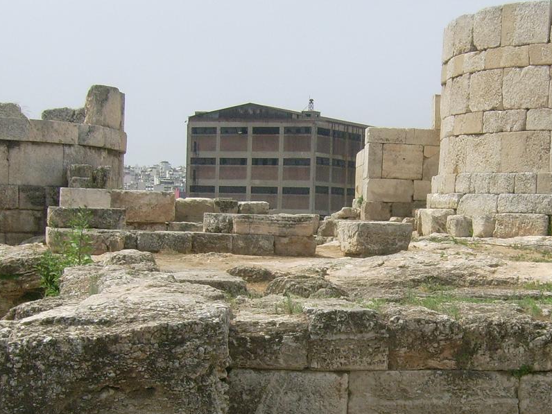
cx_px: 352
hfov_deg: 23.8
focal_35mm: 82
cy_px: 312
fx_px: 1308
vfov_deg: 17.9
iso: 50
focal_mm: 8.25
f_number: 6.4
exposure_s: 1/420
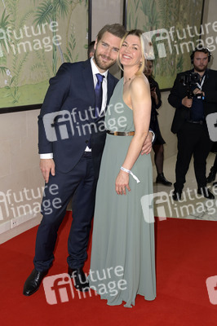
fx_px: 417
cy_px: 163
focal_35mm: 46
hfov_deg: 29.2
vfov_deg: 42.8
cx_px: 108
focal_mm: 46
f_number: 5.6
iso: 640
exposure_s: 1/200
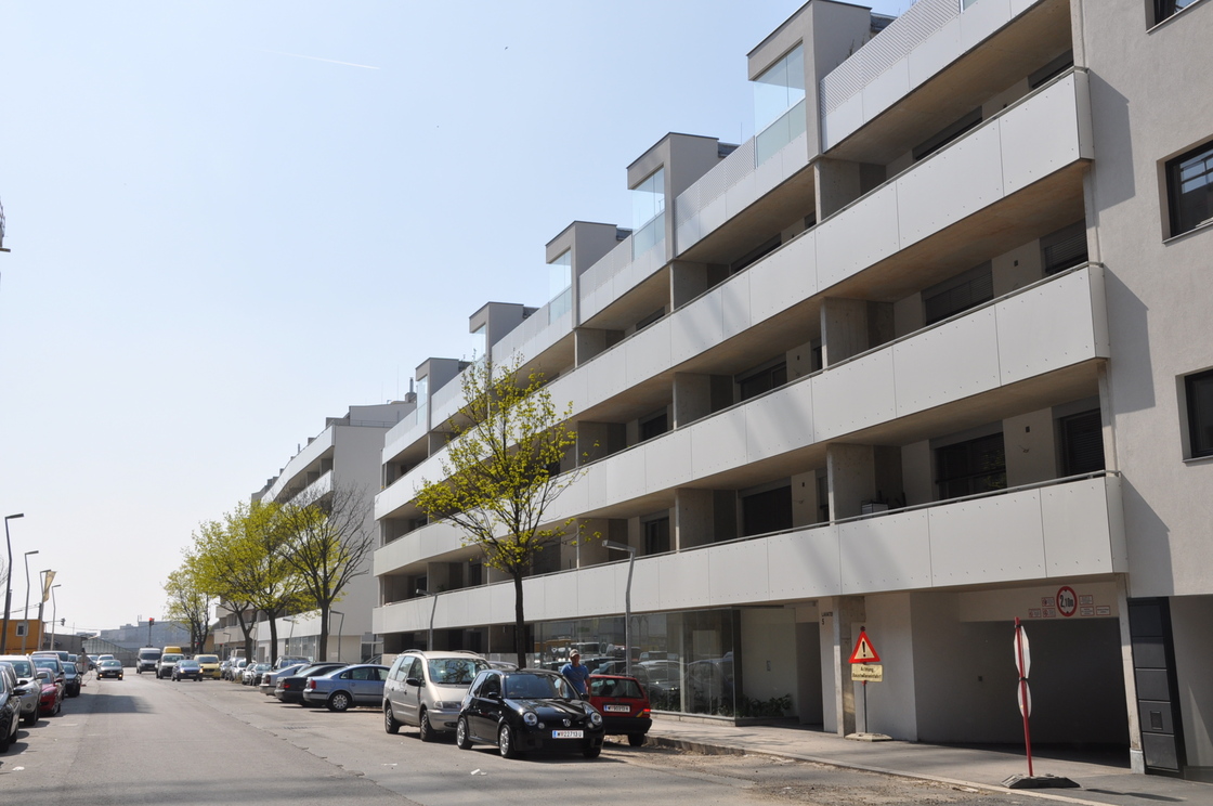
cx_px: 606
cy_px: 403
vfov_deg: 35.4
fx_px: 1262
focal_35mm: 38
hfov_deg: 51.3
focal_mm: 25
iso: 200
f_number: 16
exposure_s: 1/200
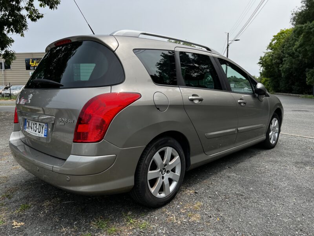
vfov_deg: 53.1
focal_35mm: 26
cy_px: 118
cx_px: 157
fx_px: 236
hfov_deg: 67.3
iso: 50
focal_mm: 5.7
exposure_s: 1/2762
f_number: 1.5
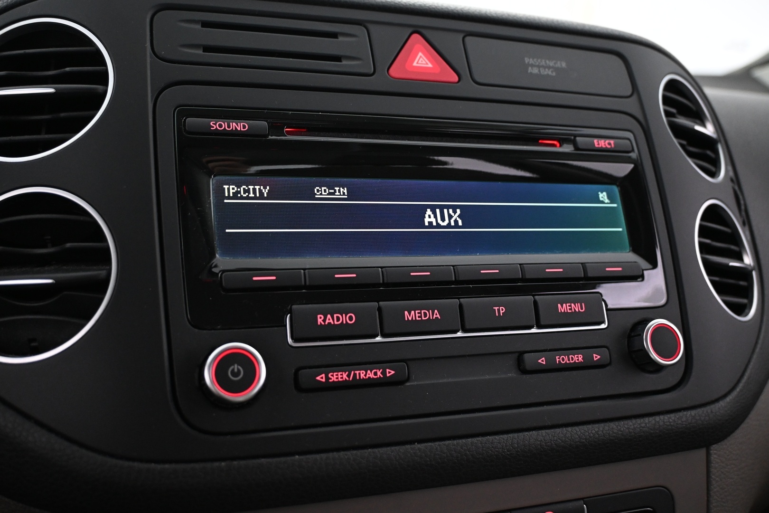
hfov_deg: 58.3
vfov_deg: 40.8
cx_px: 384
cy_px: 256
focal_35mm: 32
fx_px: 689
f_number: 4
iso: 1800
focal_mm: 21.5
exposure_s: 1/30
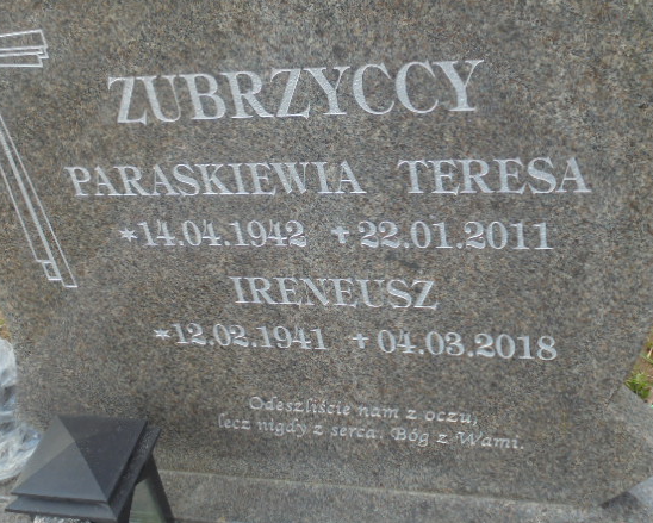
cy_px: 241
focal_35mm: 49
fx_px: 947
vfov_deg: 30.9
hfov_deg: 38.0
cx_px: 309
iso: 100
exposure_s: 1/160
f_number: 4.5
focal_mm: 7.8
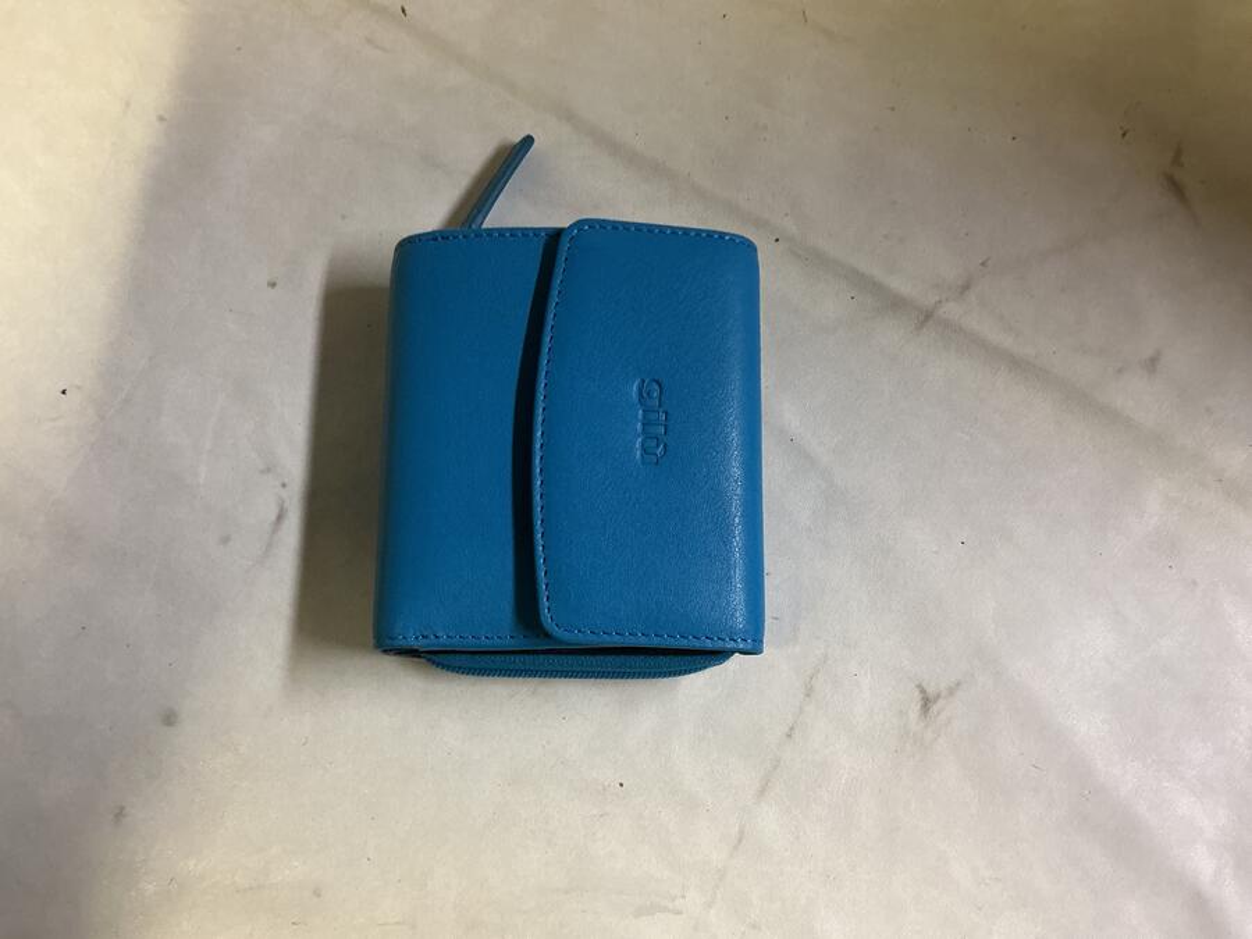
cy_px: 470
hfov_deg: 61.7
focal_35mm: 29
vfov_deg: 48.2
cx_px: 626
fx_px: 1049
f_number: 1.8
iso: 125
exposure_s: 1/50
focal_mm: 3
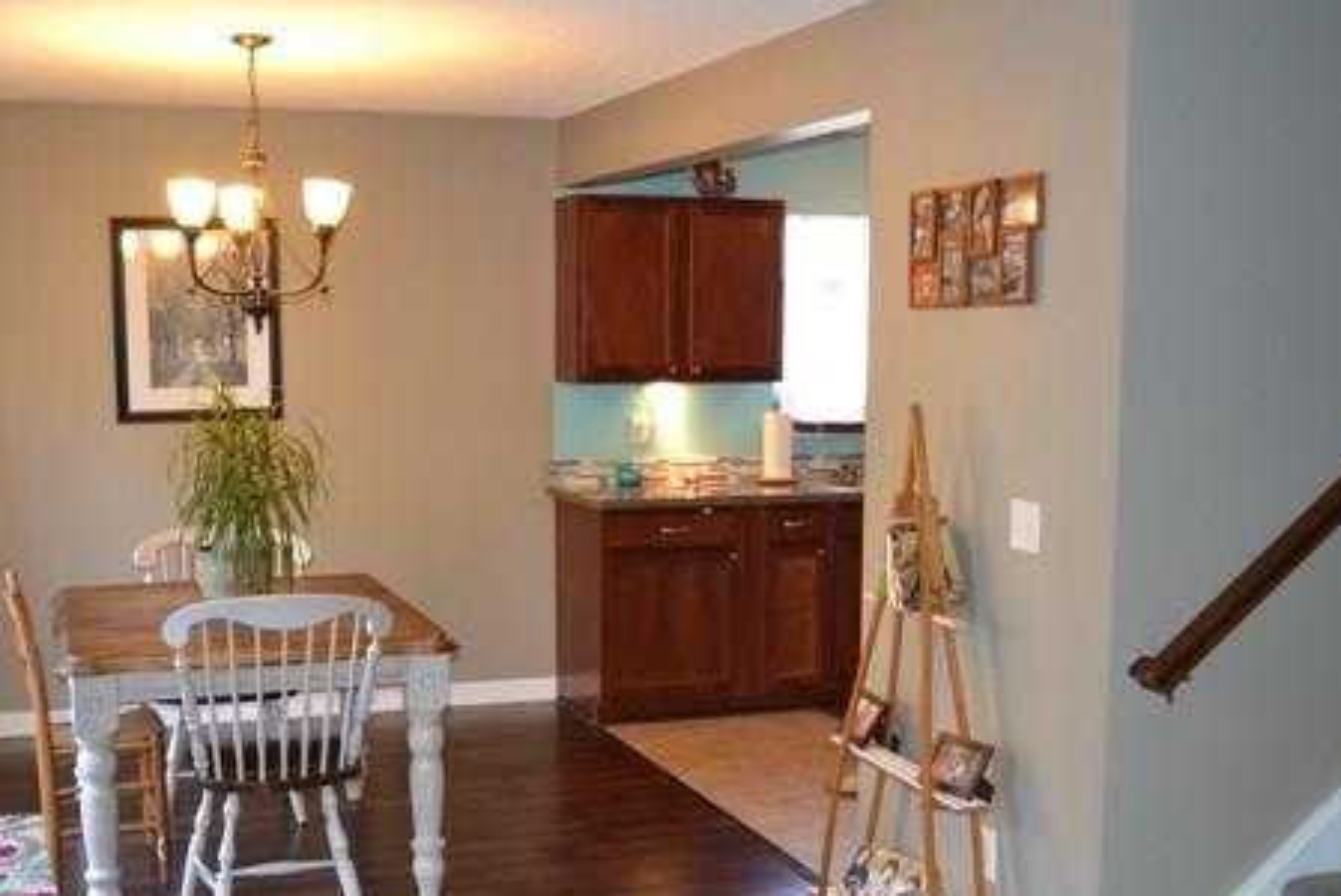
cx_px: 621
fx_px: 1752
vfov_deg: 28.6
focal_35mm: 47
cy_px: 518
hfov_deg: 41.9
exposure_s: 1/60
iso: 1800
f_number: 3.8
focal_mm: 22
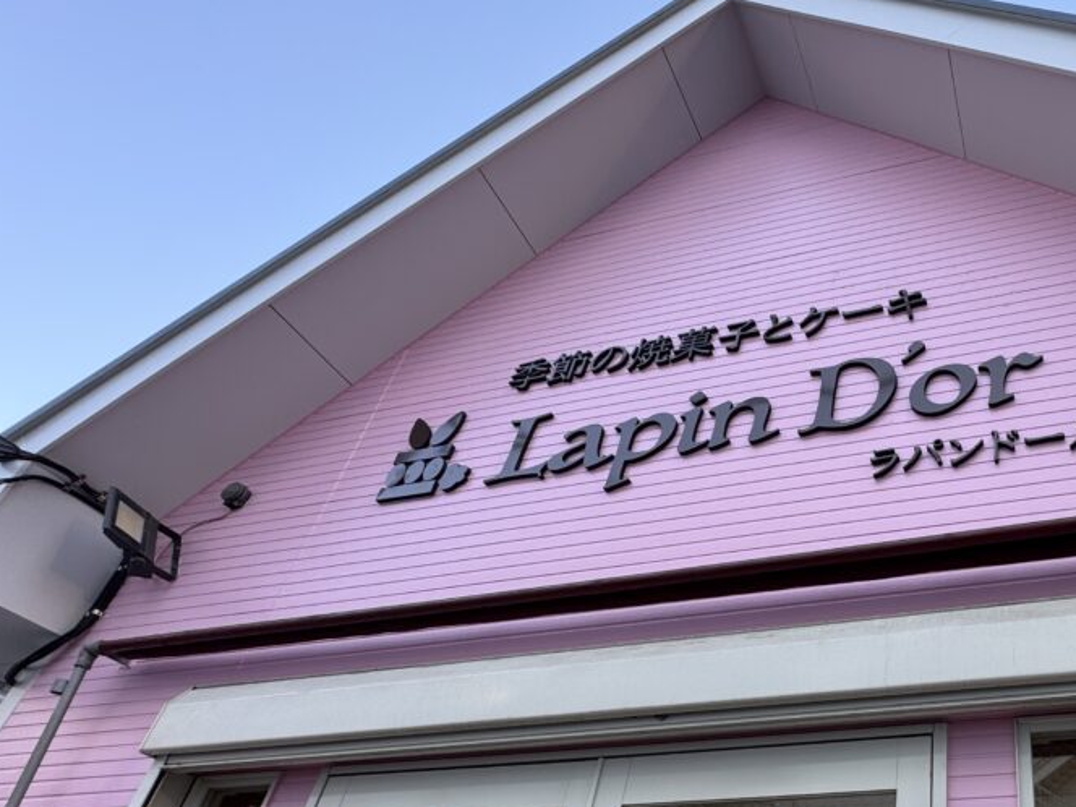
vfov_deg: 49.0
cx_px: 896
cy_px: 622
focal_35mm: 27
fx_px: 839
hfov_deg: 59.0
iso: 40
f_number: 2.2
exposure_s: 1/99
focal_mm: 2.22
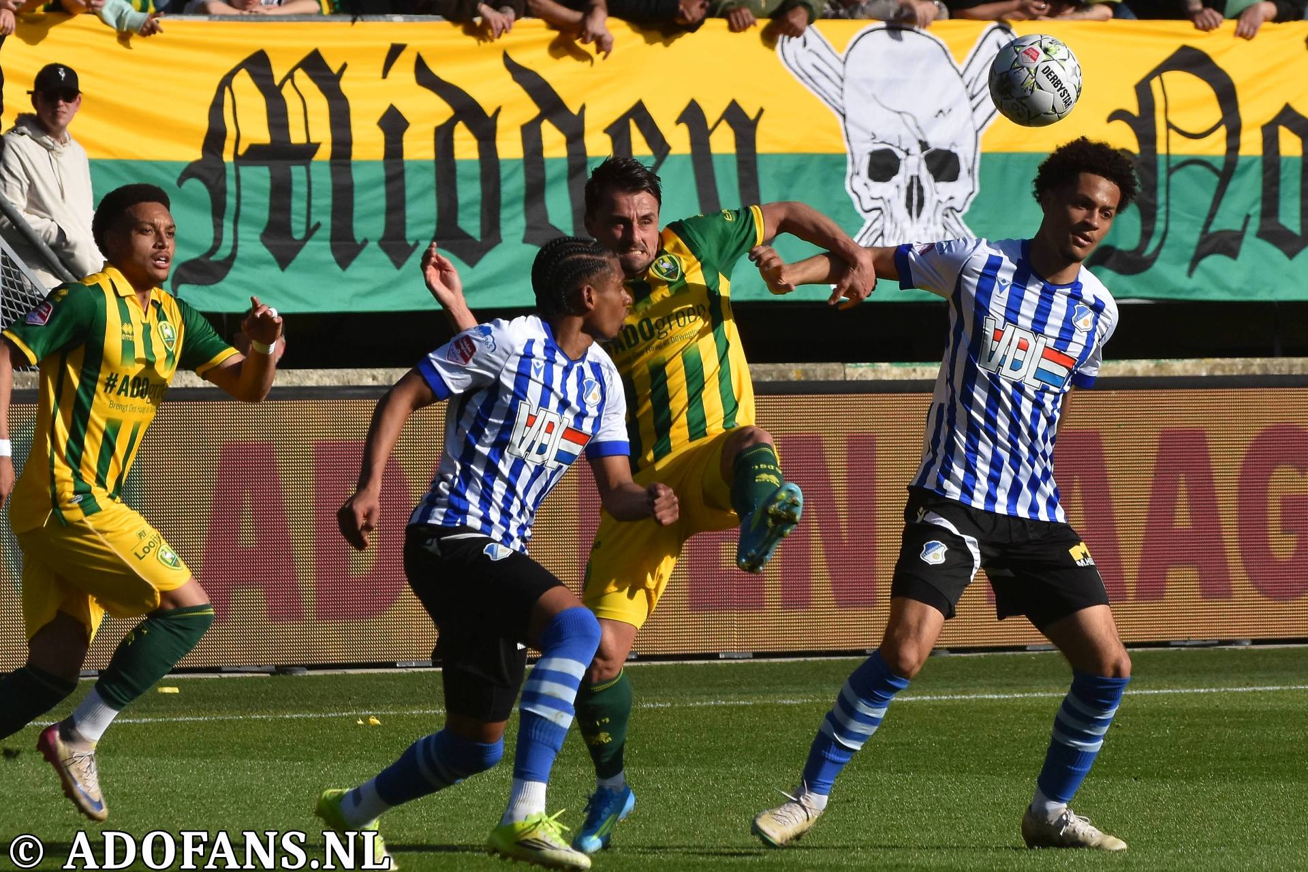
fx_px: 10899
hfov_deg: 6.9
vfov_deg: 4.6
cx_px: 654
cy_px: 436
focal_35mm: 300
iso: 360
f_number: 5.6
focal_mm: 200
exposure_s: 1/2000
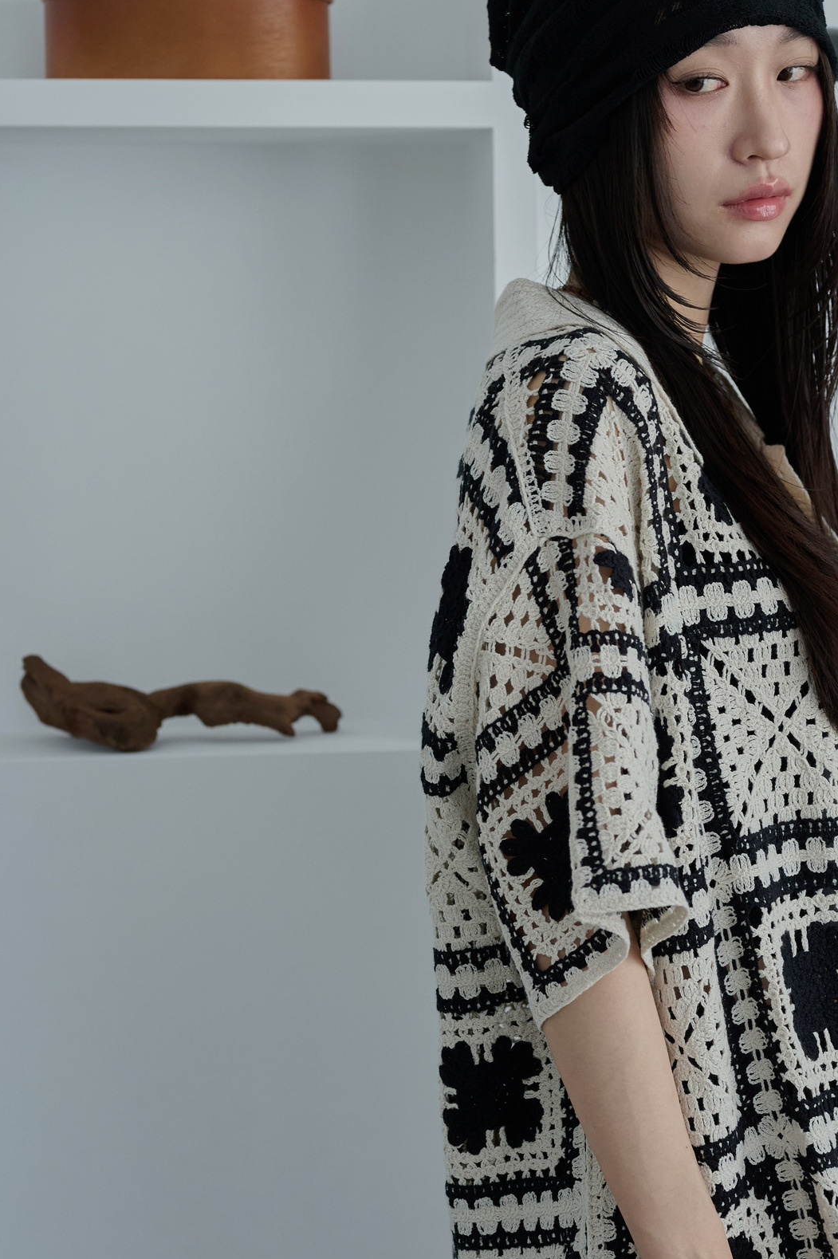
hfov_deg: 17.9
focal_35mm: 76
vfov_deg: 26.7
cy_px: 675
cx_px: 519
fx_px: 2656
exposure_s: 1/125
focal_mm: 50
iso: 1250
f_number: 4
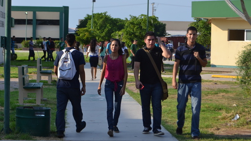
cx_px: 101
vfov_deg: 11.4
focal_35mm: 107
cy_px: 56
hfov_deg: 20.0
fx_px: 710
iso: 100
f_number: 7.1
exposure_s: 1/200
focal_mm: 55
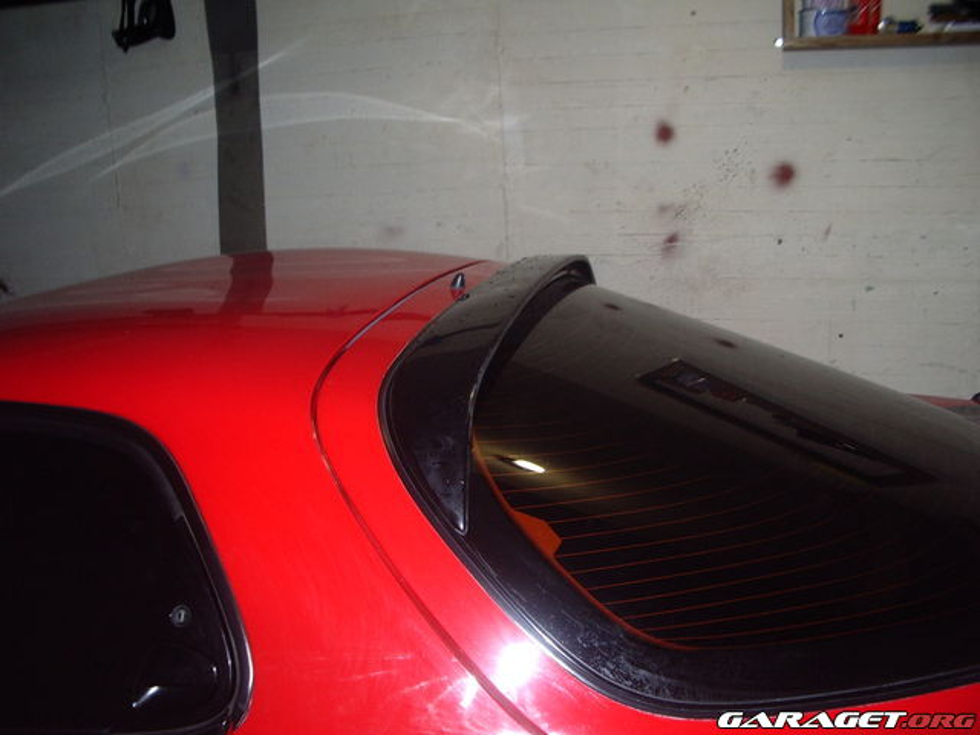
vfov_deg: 40.7
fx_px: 991
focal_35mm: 35
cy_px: 368
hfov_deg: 52.6
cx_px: 490
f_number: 2.6
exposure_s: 1/40
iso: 100
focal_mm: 5.8
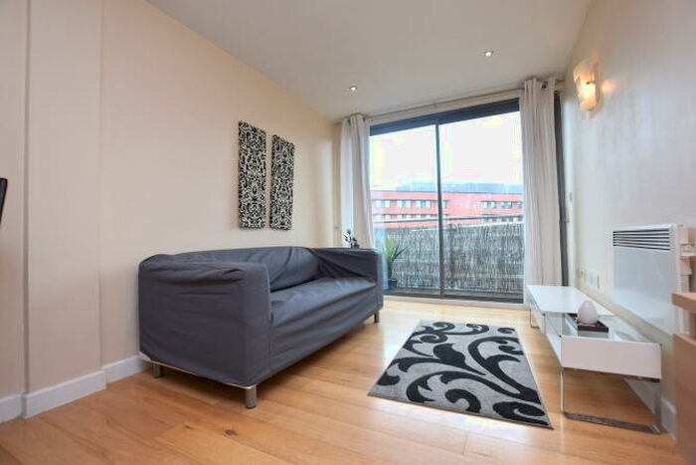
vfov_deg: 77.4
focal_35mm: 15
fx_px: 290
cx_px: 348
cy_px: 232
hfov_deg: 100.4
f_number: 5.6
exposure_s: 1/125
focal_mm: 10
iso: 400
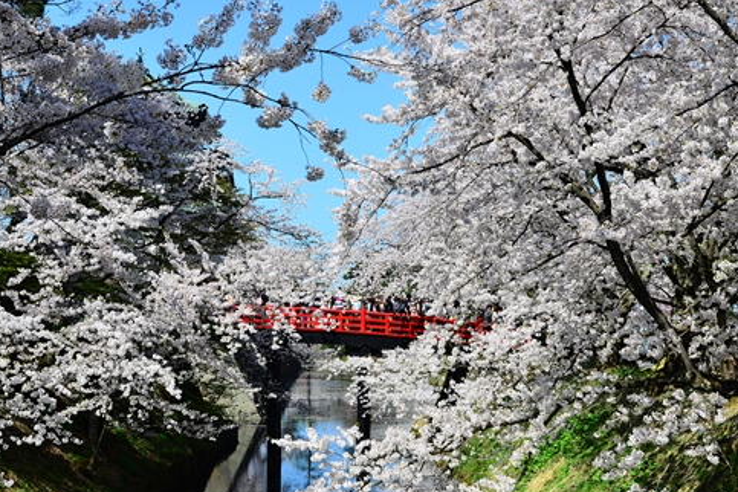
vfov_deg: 23.3
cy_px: 321
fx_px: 1189
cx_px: 332
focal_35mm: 58
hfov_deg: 34.5
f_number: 10
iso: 250
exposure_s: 1/400
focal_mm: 35
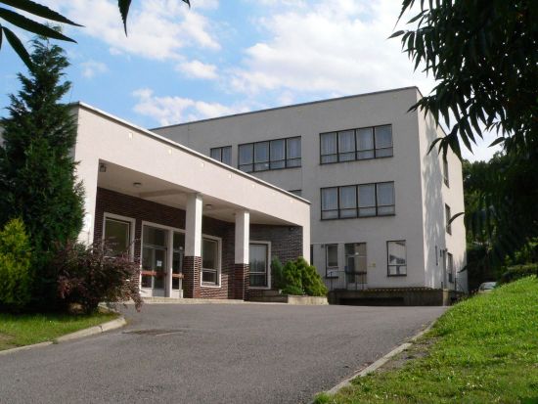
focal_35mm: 36
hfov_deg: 51.3
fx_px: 560
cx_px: 269
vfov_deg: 39.7
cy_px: 202
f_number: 8
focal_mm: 6
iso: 400
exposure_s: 1/1000
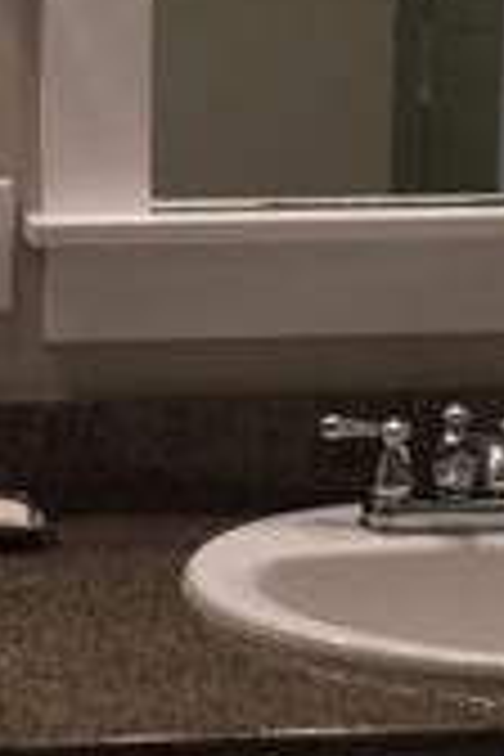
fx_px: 2415
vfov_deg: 17.7
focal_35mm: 115
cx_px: -9
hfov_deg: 11.8
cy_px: 256
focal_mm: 4.15
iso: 50
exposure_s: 1/30
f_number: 2.2
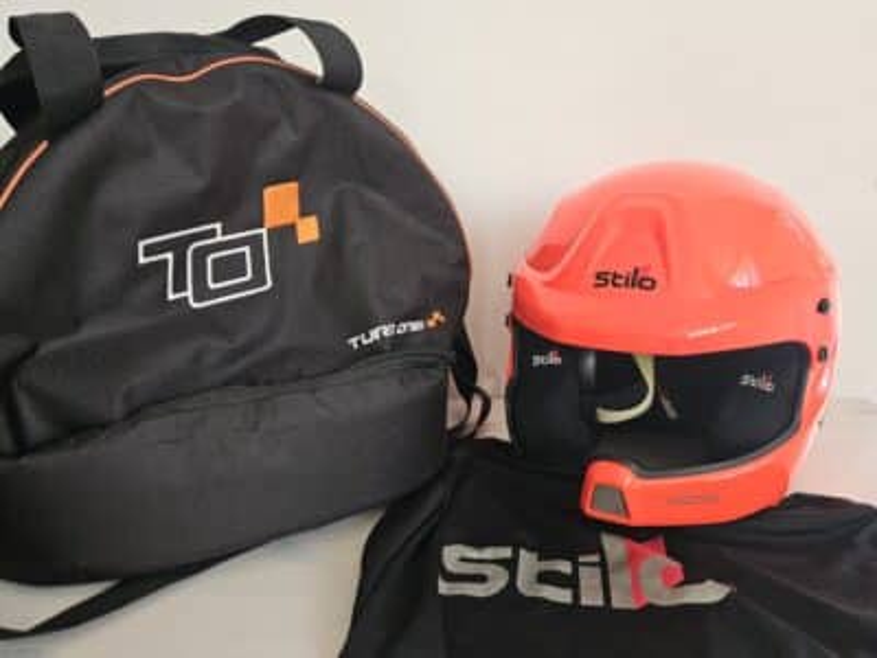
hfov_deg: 73.9
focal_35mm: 23
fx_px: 583
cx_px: 438
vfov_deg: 58.9
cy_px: 329
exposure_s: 1/100
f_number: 1.8
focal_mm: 5.4
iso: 125
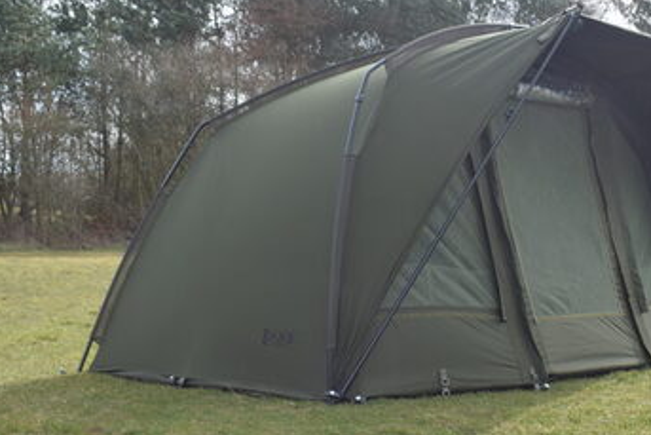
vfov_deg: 19.2
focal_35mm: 71
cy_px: 237
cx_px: 438
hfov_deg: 28.3
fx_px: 1282
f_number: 8
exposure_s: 1/250
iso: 200
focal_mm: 27
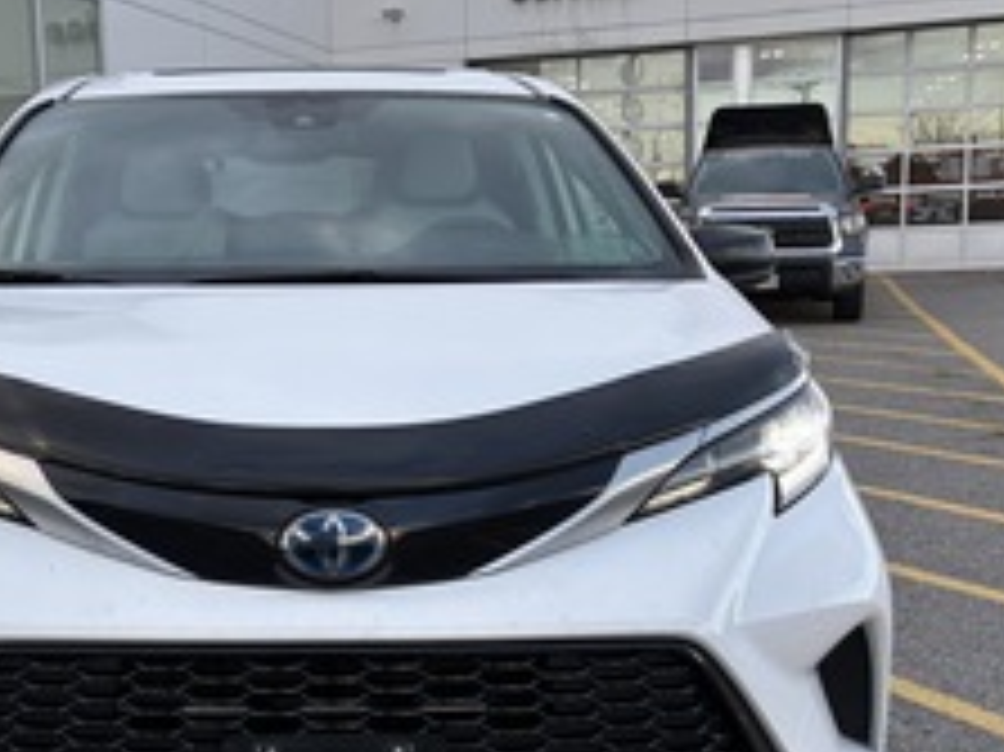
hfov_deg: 38.1
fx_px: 1420
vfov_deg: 29.5
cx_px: 275
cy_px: 489
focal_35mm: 49
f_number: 1.6
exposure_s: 1/475
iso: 80
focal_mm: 5.96
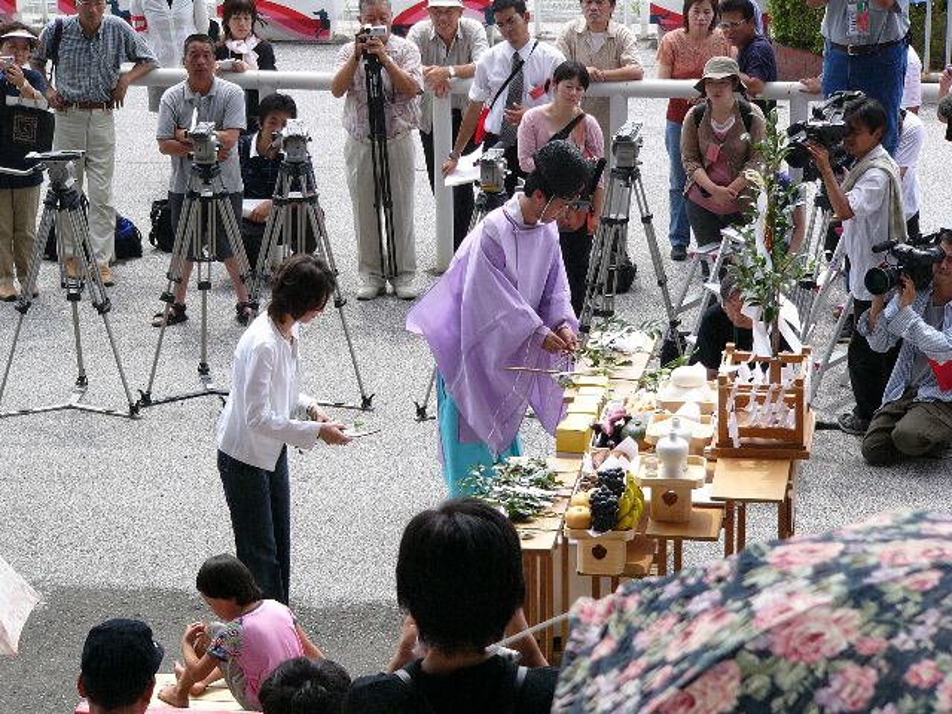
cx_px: 476
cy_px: 357
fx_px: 3493
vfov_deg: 11.7
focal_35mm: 127
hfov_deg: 15.5
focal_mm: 21.1
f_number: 2.8
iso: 100
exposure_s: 1/1000
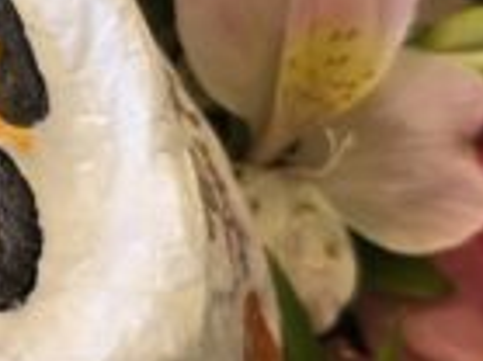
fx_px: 2370
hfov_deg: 11.0
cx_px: -316
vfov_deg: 8.7
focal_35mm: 170
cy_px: 14
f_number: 1.7
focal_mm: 6.3
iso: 80
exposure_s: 1/100
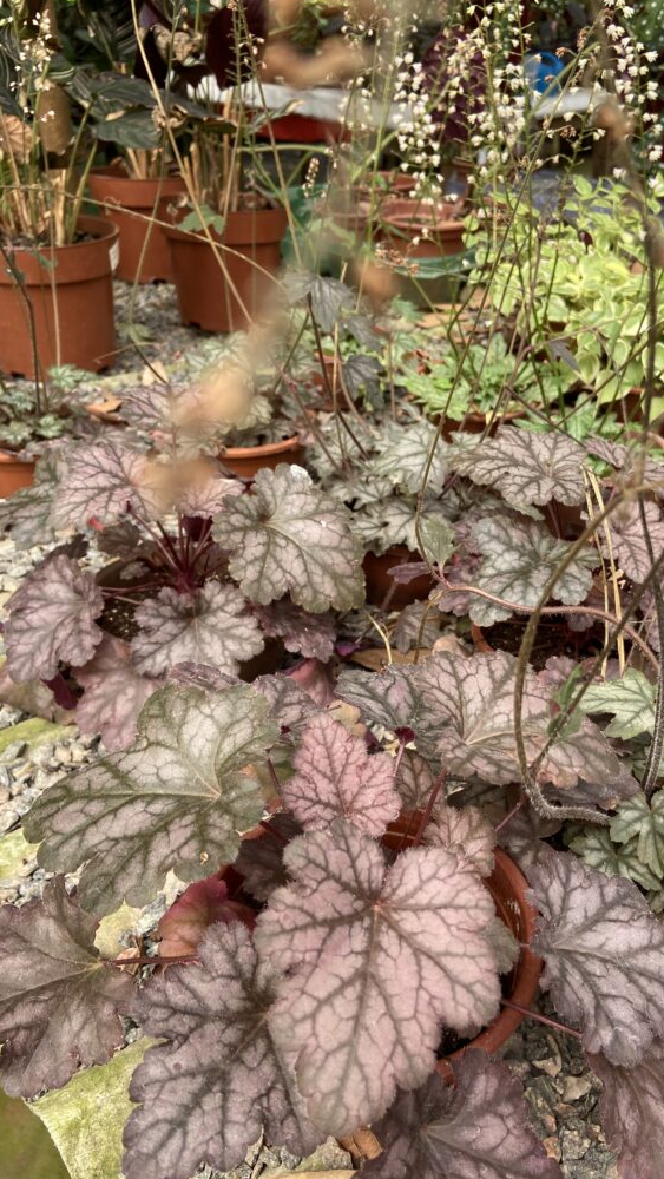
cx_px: 408
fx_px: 907
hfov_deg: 40.0
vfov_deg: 66.1
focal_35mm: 29
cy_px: 586
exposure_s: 1/121
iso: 50
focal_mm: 4.25
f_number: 1.8
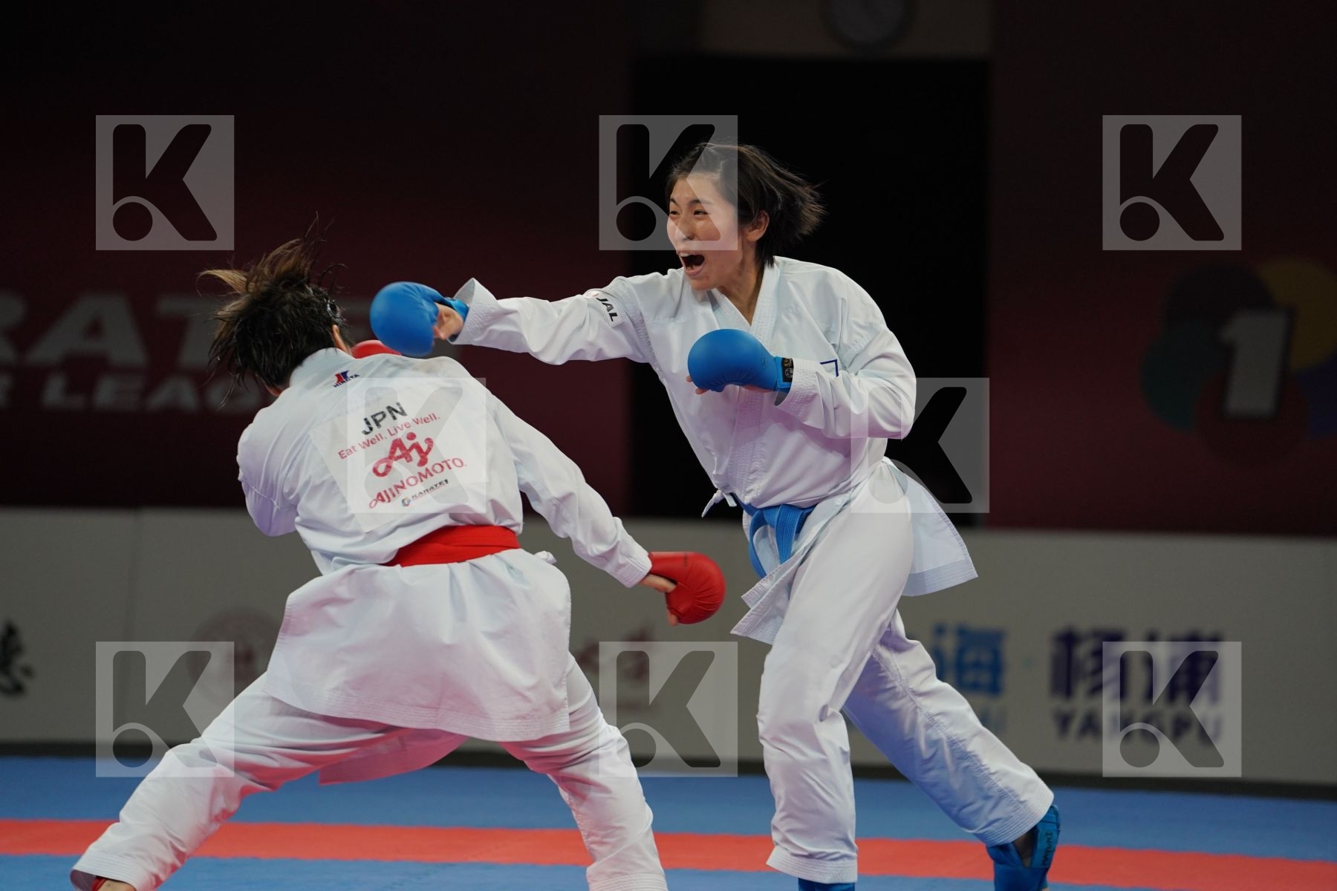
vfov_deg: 6.9
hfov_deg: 10.3
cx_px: 668
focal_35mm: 200
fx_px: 7427
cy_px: 446
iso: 1000
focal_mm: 200
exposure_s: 1/1000
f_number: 2.8
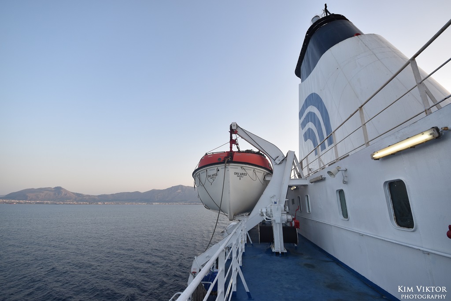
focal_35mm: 30
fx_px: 376
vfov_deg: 43.6
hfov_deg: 61.9
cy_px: 150
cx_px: 226
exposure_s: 1/250
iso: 360
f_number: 8
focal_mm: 20
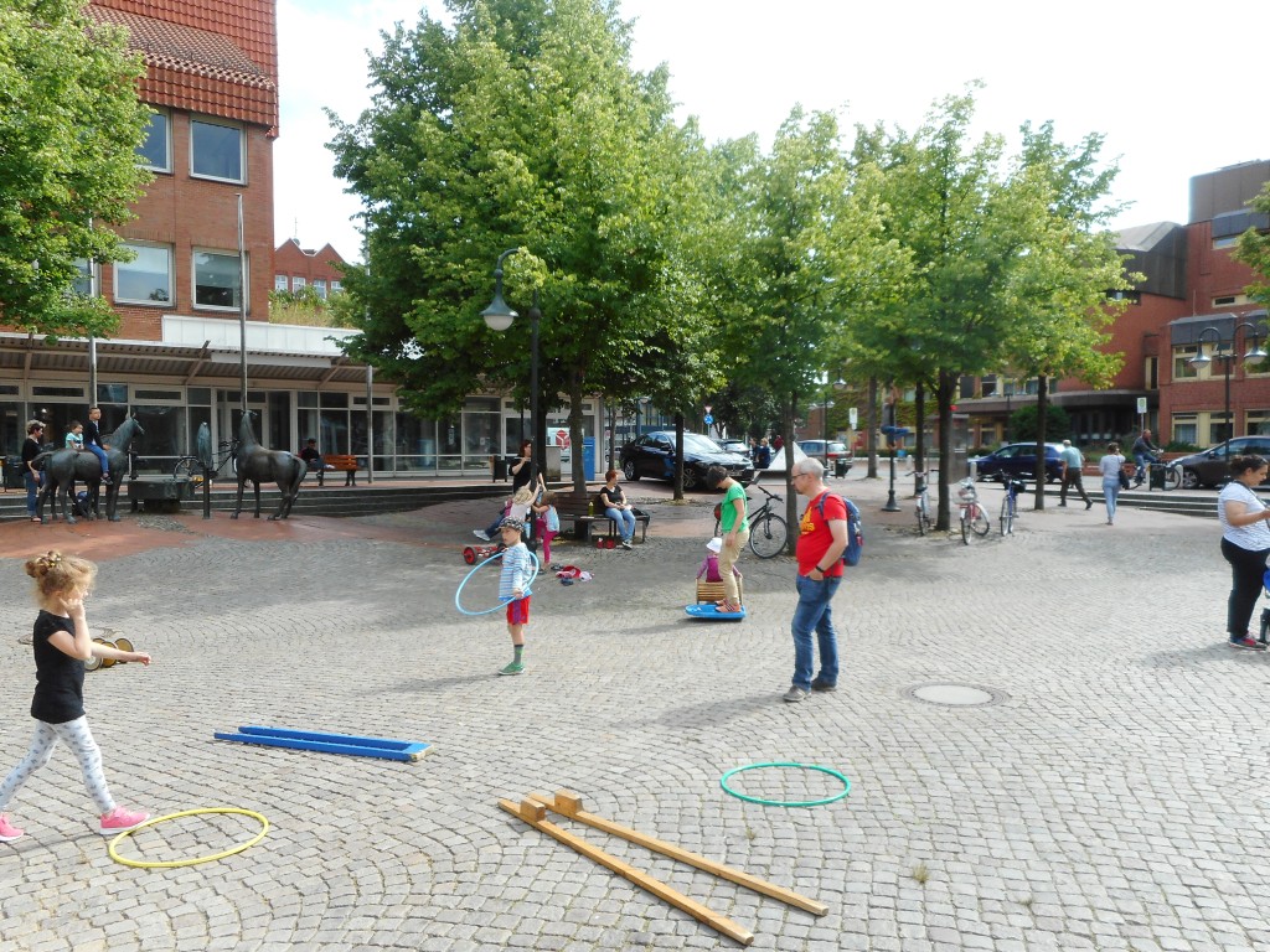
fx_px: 917
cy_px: 476
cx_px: 635
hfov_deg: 69.4
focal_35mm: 25
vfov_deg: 54.9
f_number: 3.7
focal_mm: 4.5
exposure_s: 1/320
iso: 80
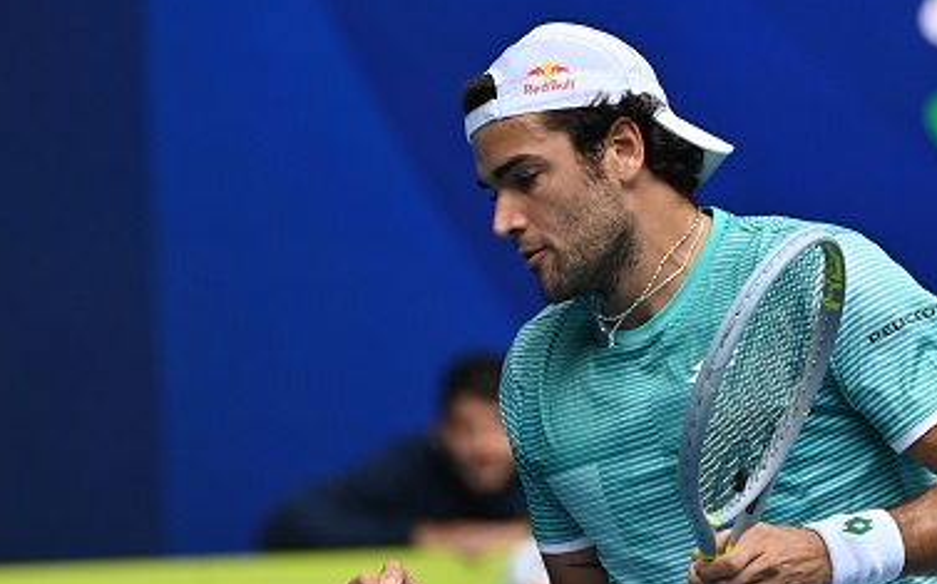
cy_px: 522
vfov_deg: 2.0
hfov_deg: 3.2
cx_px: 596
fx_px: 16561
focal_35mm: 649
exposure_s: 1/1600
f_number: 4
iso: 640
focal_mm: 240
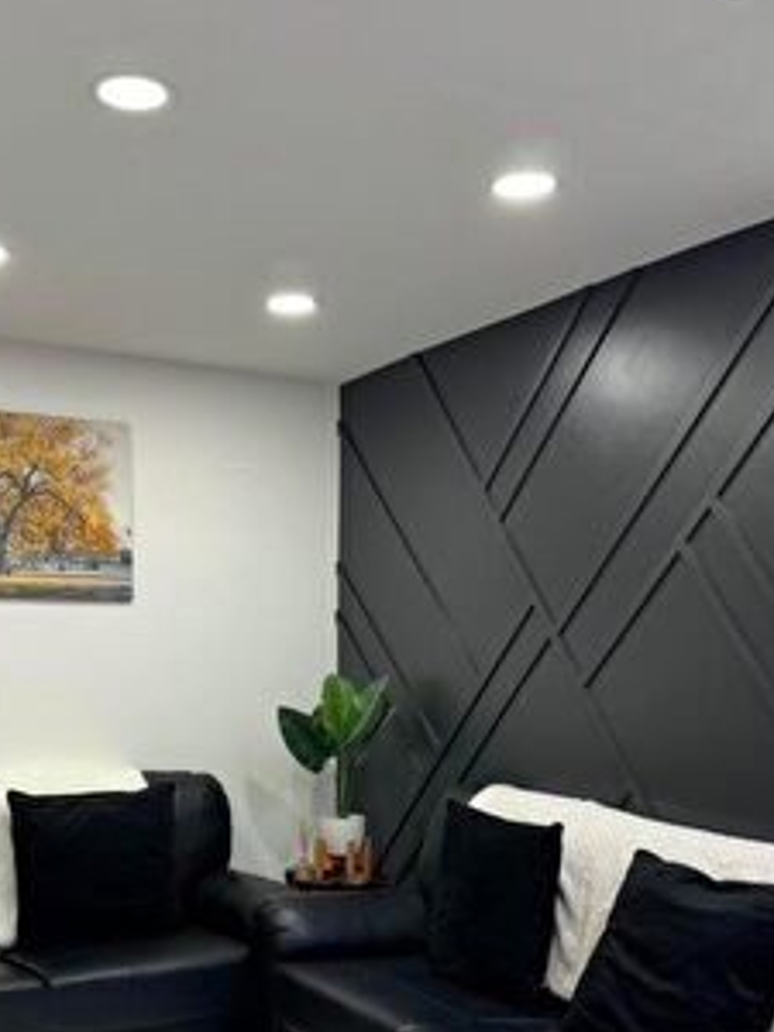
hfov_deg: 34.2
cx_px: 303
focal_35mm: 42
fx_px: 1252
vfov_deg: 43.2
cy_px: 793
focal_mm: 6.76
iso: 125
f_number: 1.78
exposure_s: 1/100
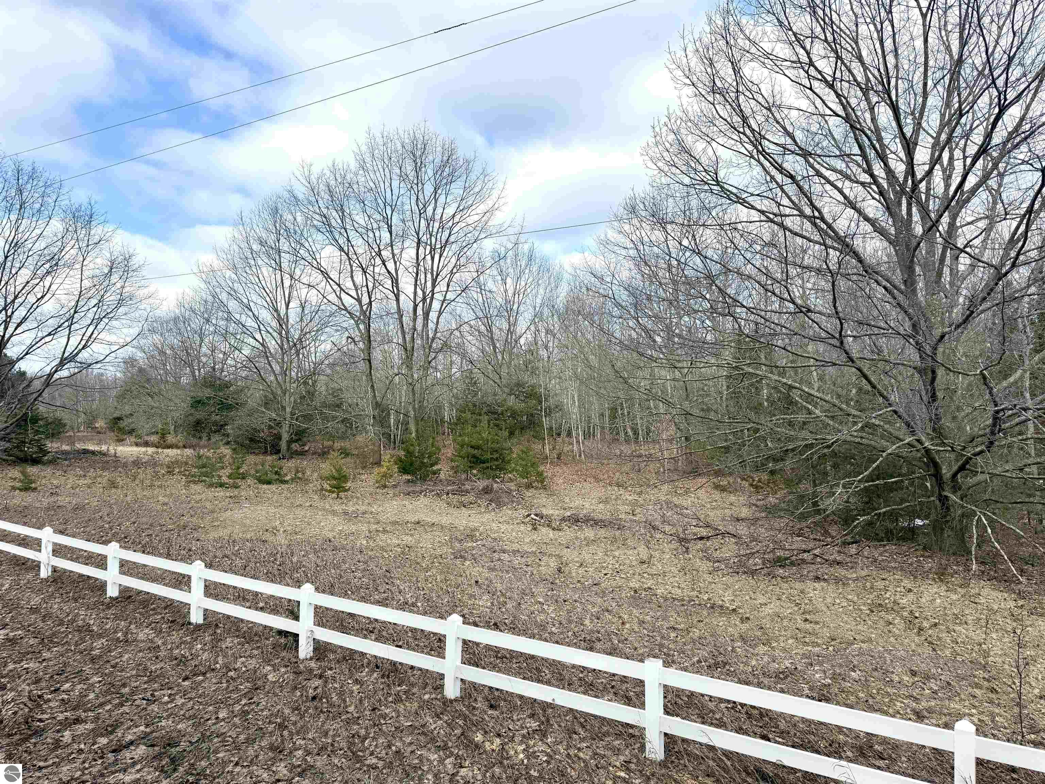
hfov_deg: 71.6
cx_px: 522
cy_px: 392
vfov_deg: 56.8
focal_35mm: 24
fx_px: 725
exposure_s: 1/3425
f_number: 1.78
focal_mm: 6.76
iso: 80
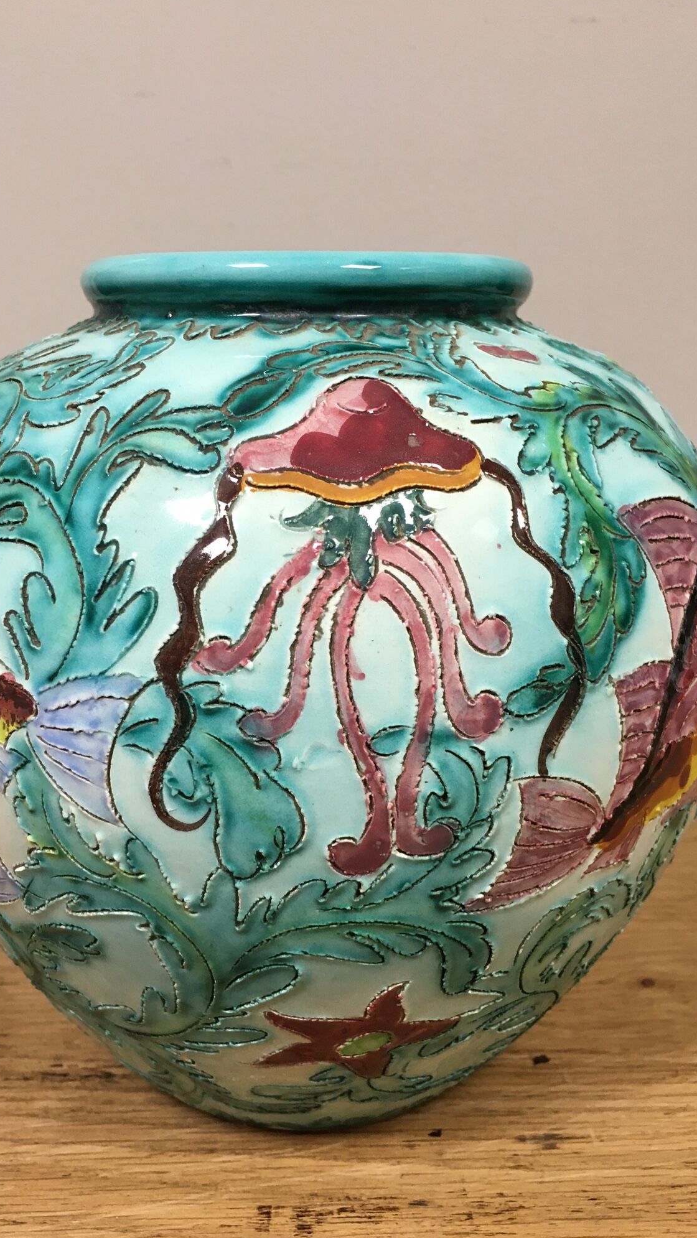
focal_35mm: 32
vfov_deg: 61.0
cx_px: 302
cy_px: 623
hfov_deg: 36.6
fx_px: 1051
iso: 100
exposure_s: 1/33
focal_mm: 4.15
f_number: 2.2
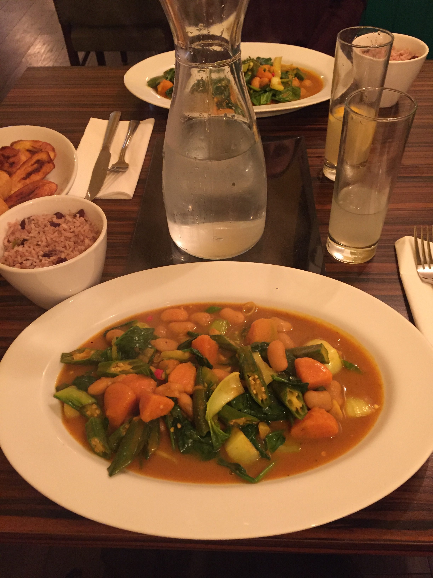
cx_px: 216
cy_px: 289
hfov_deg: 48.2
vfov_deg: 61.7
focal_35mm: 29
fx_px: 484
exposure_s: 1/20
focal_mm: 4.15
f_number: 2.2
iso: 250
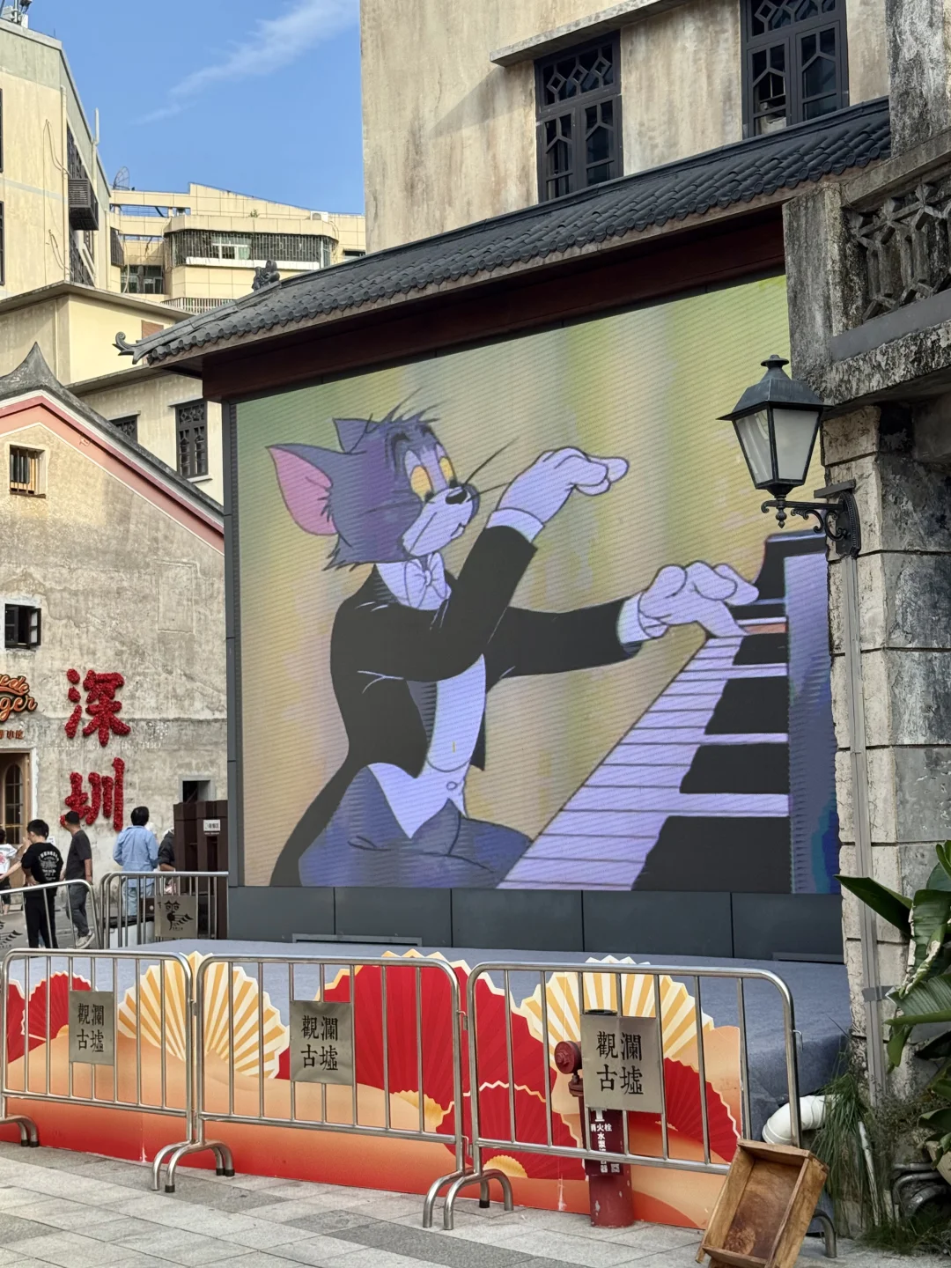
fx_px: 1758
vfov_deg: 39.7
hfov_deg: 30.3
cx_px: 476
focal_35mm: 48
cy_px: 634
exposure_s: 1/2033
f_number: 1.78
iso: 80
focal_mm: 6.76
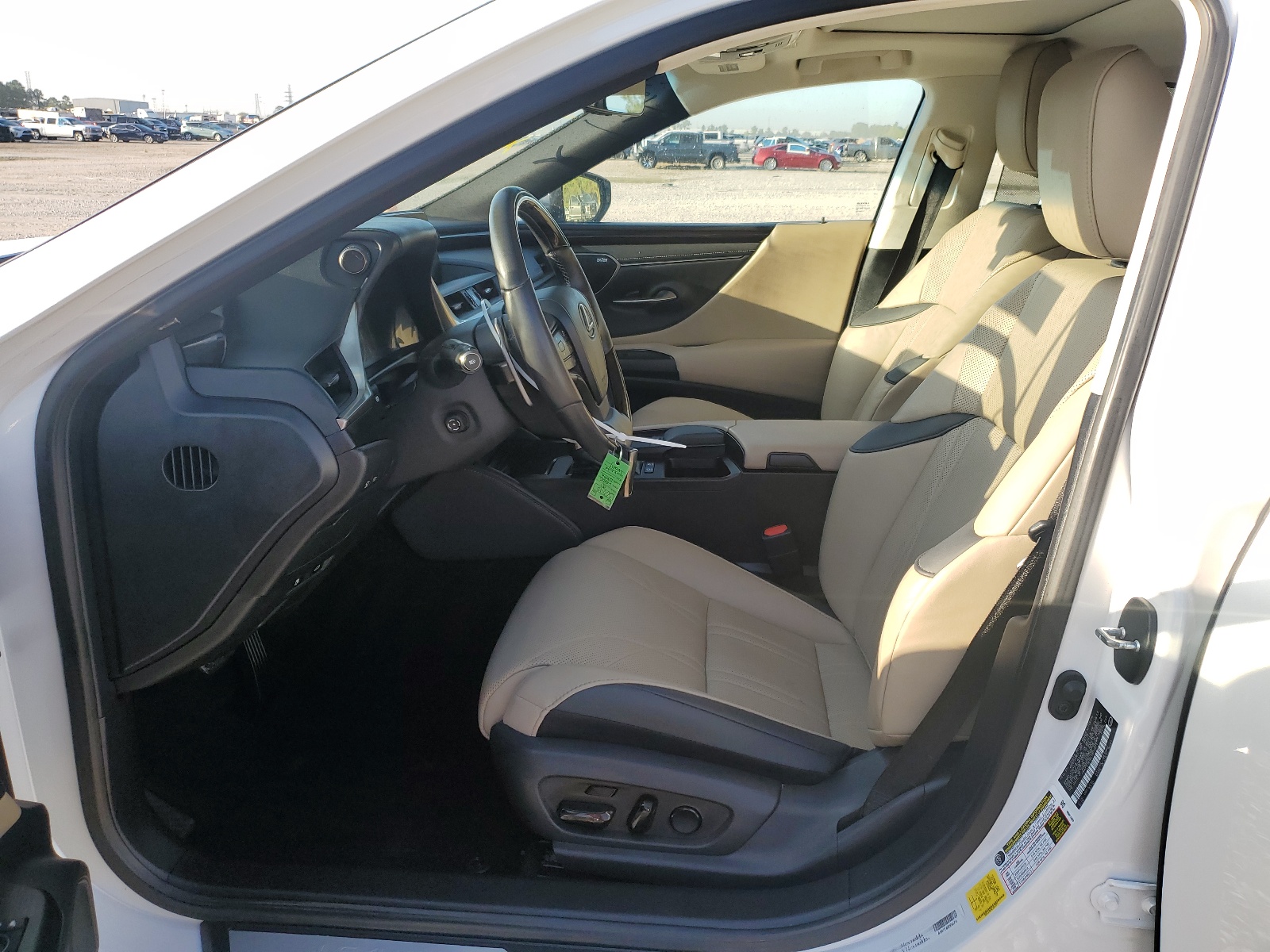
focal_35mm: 26
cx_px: 635
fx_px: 954
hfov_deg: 67.3
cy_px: 476
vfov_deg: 53.1
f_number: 1.5
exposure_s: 1/667
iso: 50
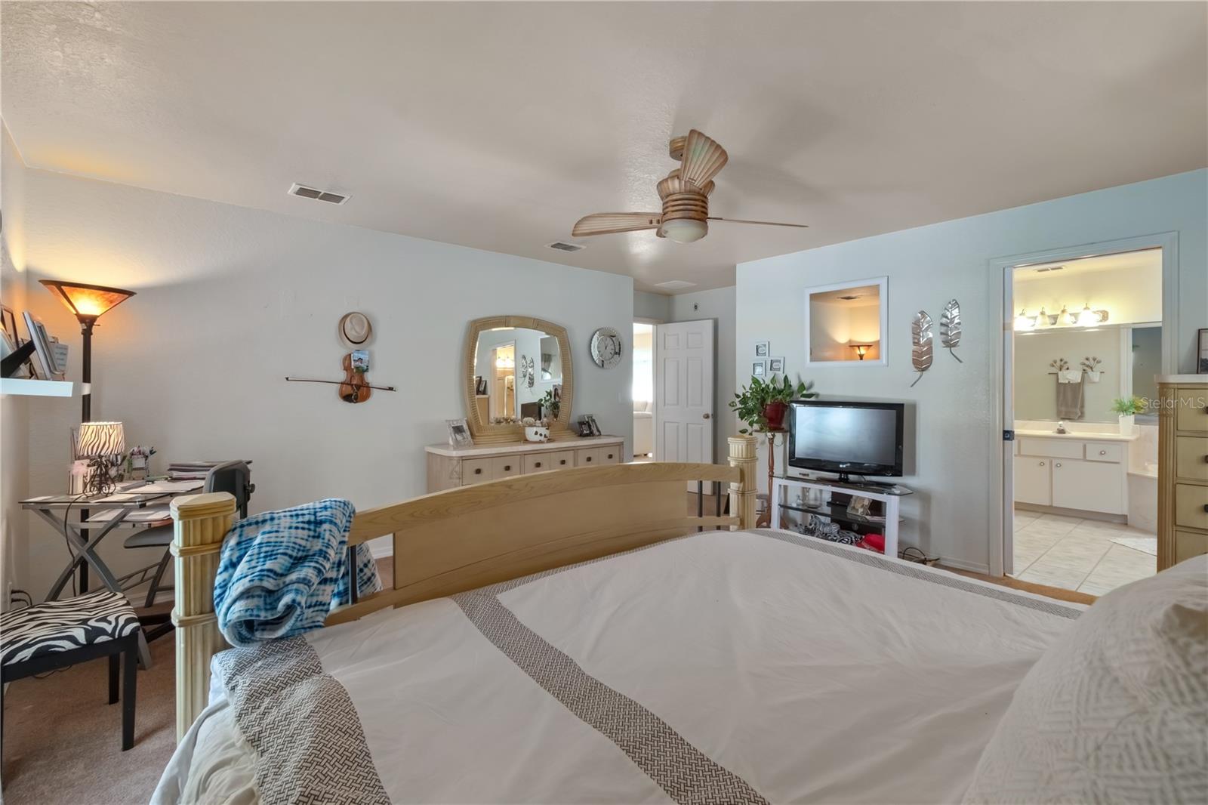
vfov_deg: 77.3
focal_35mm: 15
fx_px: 503
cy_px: 402
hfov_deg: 100.4
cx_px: 604
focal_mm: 10
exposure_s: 1/1.25
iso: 250
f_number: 9
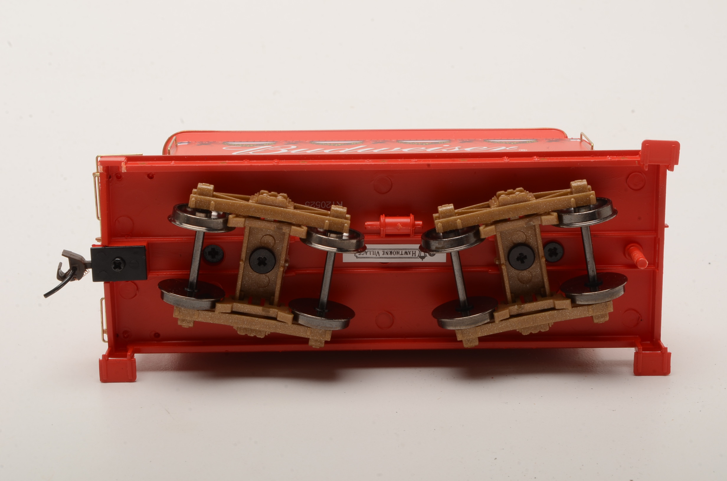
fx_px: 1572
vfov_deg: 17.4
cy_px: 240
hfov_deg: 26.0
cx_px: 364
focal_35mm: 78
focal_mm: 52
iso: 100
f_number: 29
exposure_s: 1/200
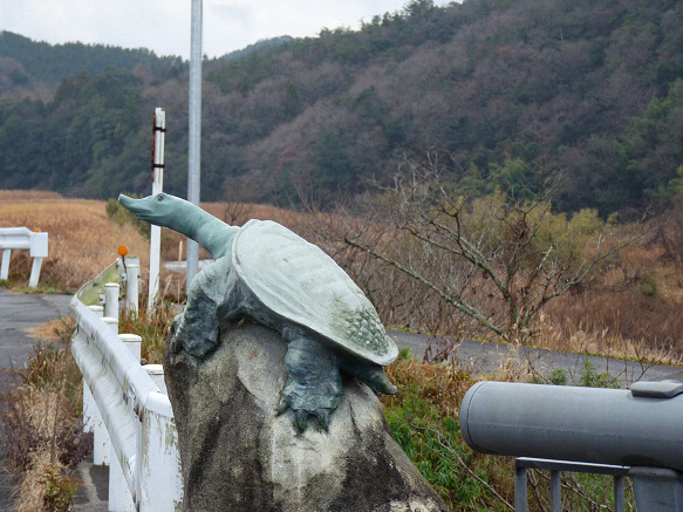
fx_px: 2308
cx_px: 342
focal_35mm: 117
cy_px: 256
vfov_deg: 12.7
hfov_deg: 16.8
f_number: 3.6
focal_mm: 20.8
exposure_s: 1/50
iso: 100
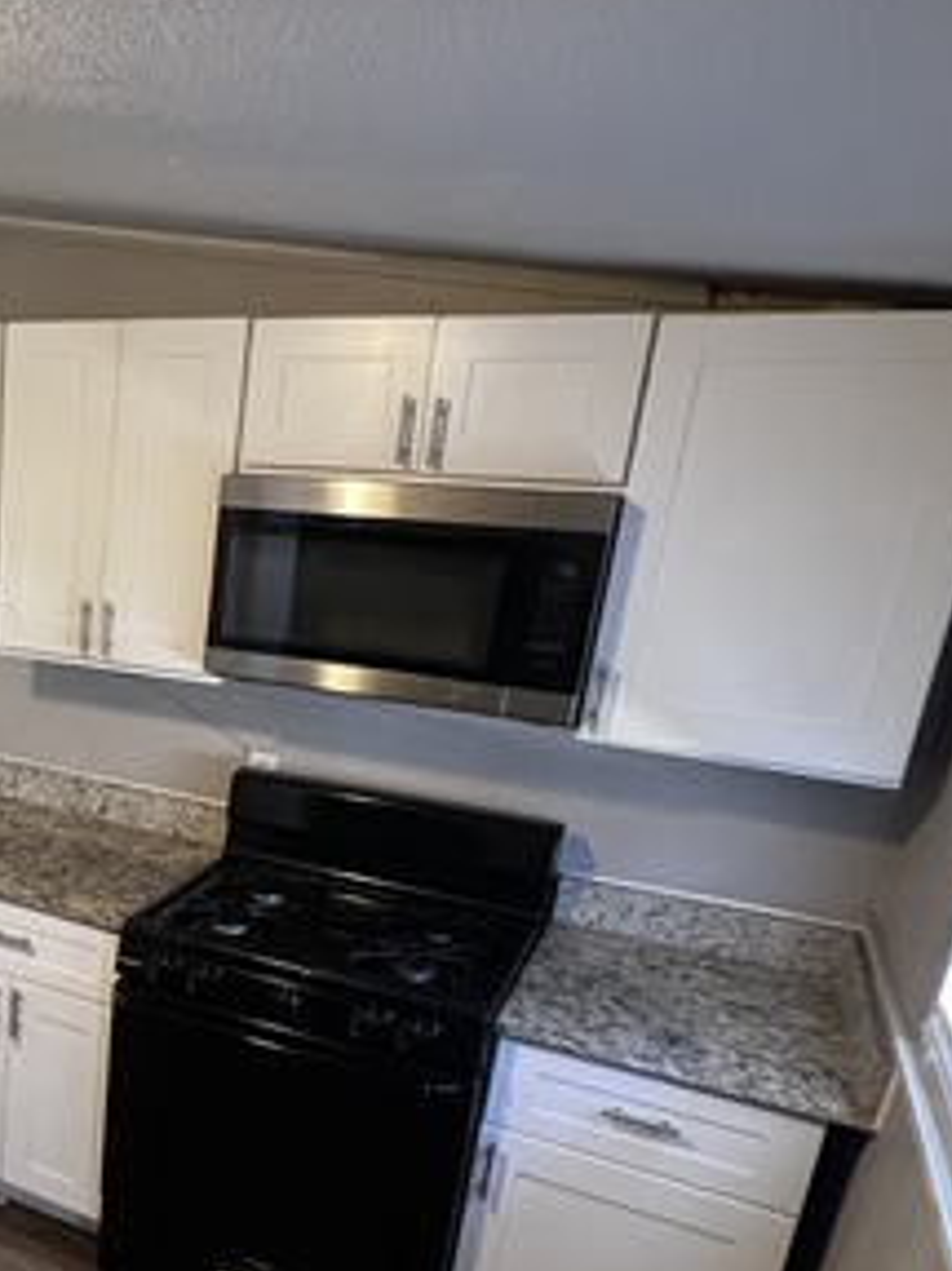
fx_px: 1064
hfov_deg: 43.2
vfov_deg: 60.1
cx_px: 62
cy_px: 859
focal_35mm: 29
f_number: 1.8
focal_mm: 1.57
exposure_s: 1/60
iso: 400
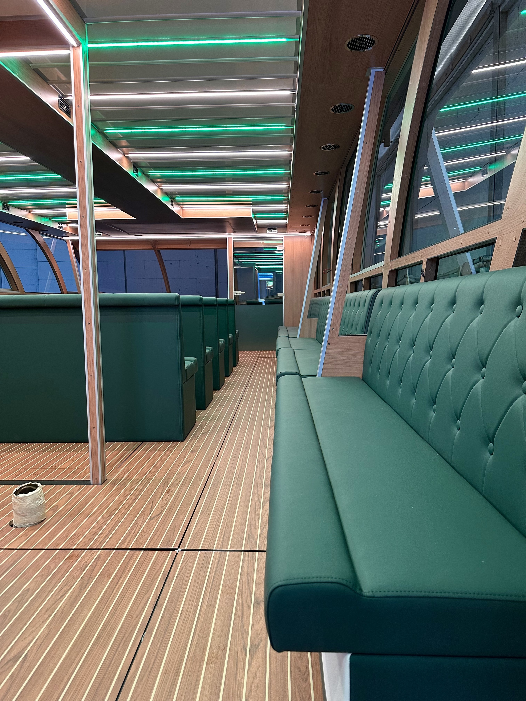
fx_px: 486
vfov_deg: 71.6
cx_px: 263
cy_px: 350
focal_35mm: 24
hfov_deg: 56.8
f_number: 1.78
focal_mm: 6.86
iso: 250
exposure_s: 1/60
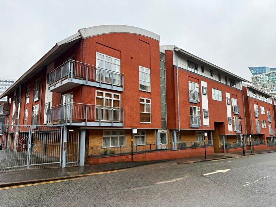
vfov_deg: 56.8
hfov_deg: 71.6
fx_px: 191
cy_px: 104
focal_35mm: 24
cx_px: 138
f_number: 1.78
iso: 100
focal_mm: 6.76
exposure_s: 1/598
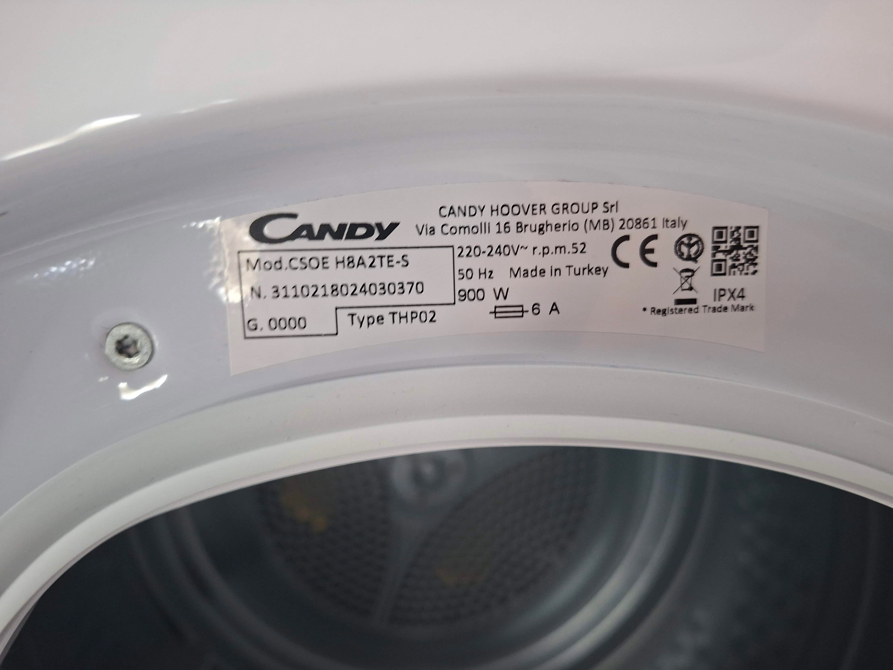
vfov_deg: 58.9
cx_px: 446
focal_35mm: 23
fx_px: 593
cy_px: 335
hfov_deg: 73.9
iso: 320
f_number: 1.8
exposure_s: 1/50
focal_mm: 5.54
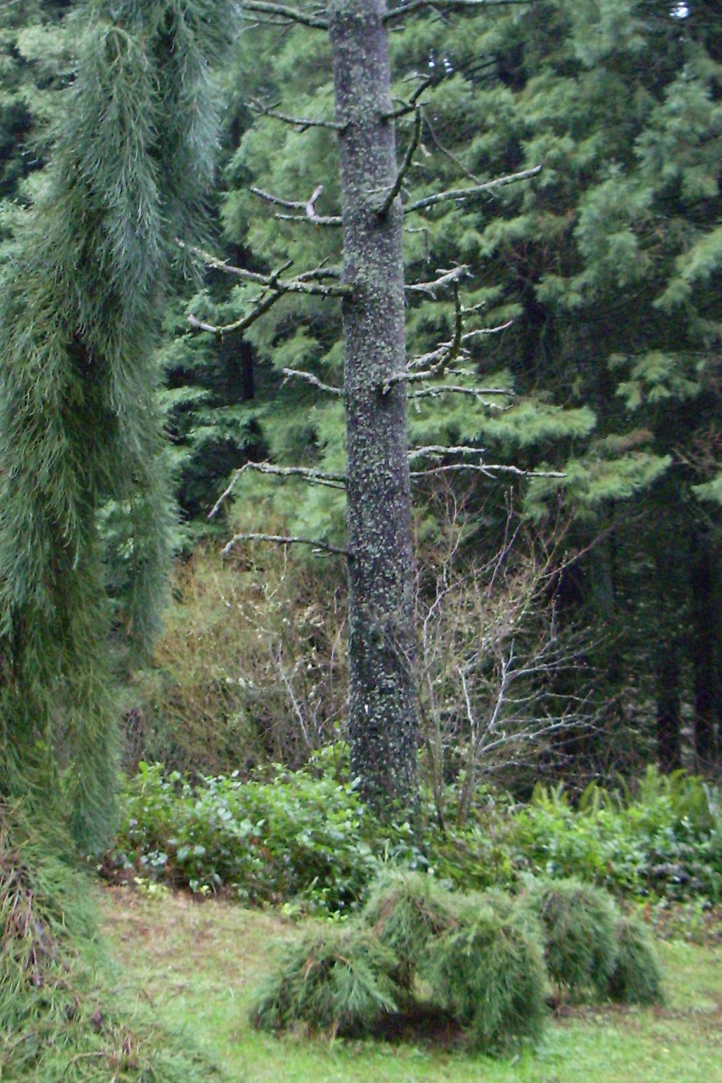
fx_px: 1804
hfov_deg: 22.5
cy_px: 521
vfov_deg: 33.4
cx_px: 202
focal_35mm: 60
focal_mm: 5.8
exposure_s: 1/25
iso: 320
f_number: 2.6
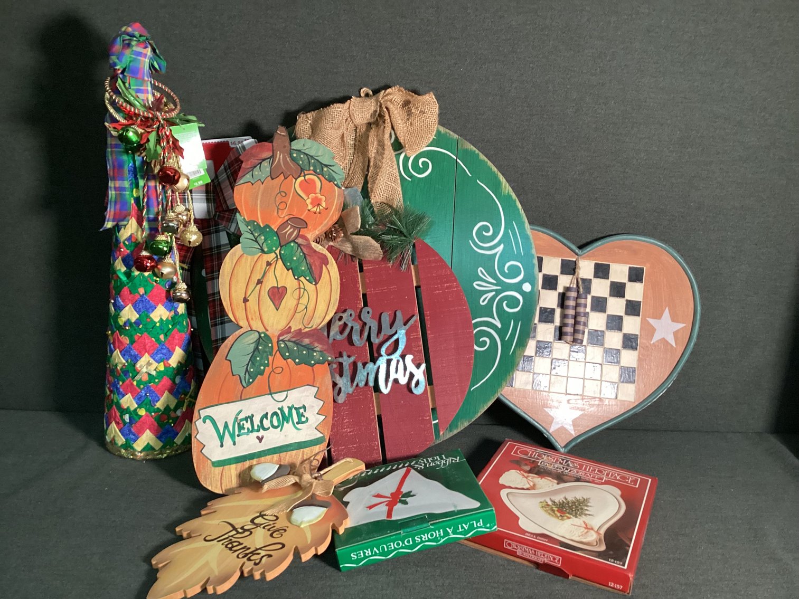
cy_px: 300
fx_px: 716
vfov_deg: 45.4
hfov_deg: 58.3
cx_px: 400
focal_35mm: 31
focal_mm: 3.3
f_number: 2.4
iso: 320
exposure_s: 1/60
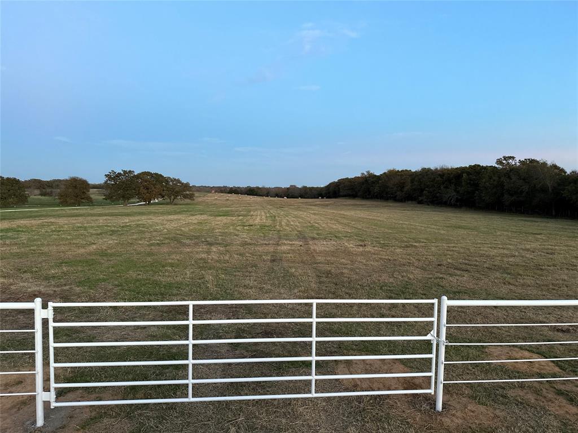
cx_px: 289
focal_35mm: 24
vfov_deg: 56.8
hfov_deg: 71.6
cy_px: 216
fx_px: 401
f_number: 1.78
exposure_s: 1/60
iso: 250
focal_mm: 6.86
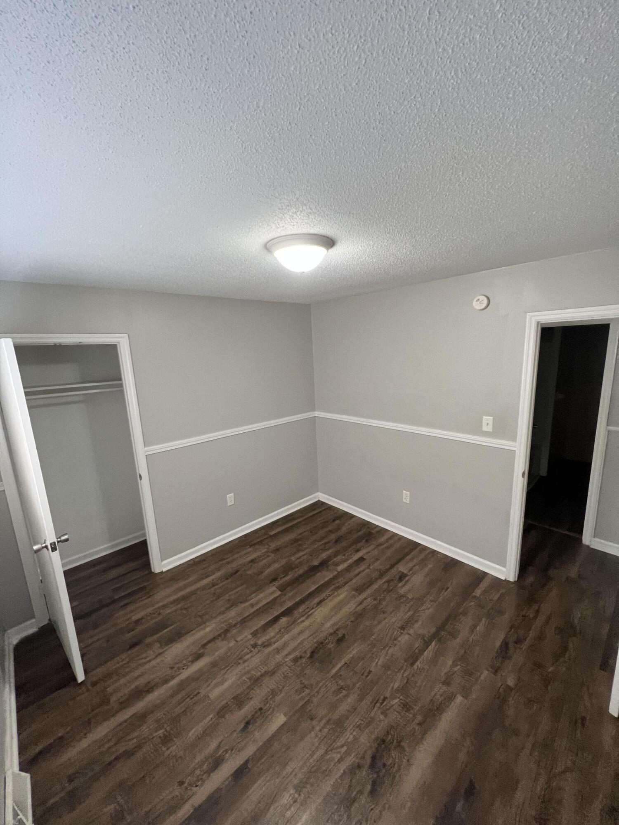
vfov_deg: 106.2
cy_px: 412
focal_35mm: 13
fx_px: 310
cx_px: 310
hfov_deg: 89.9
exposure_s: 1/99
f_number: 1.8
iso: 250
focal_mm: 1.57
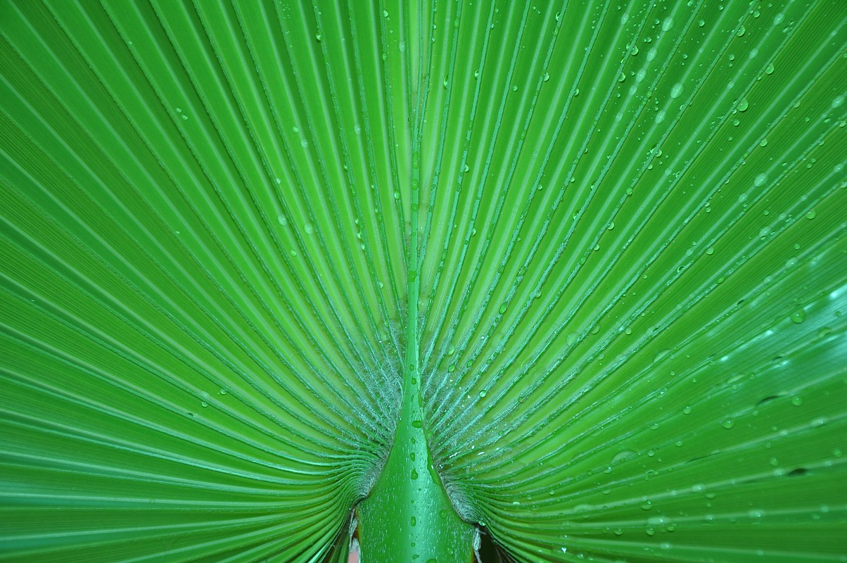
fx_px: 2186
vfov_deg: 14.7
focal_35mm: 93
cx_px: 424
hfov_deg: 21.9
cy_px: 282
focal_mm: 62
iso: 320
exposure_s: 1/125
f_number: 5.3
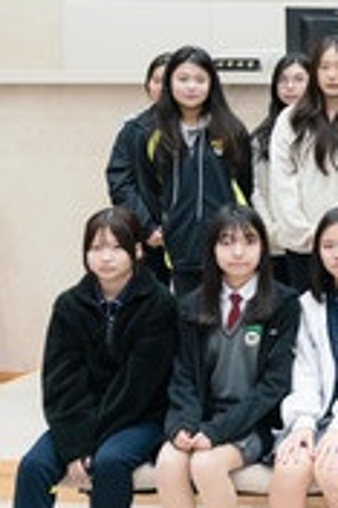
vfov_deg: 24.7
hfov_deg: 14.4
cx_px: 633
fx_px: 1157
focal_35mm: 82
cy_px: 176
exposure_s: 1/250
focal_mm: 24
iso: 3200
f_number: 4
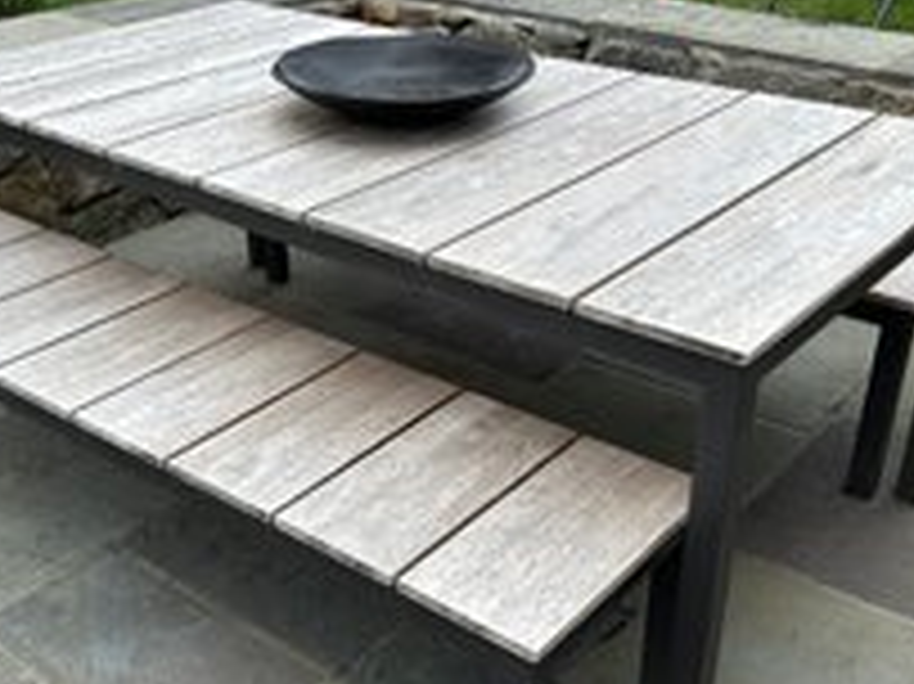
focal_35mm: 44
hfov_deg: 42.9
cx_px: 412
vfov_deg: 32.8
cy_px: 407
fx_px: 1161
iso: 50
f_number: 1.5
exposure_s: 1/1361
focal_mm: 5.7
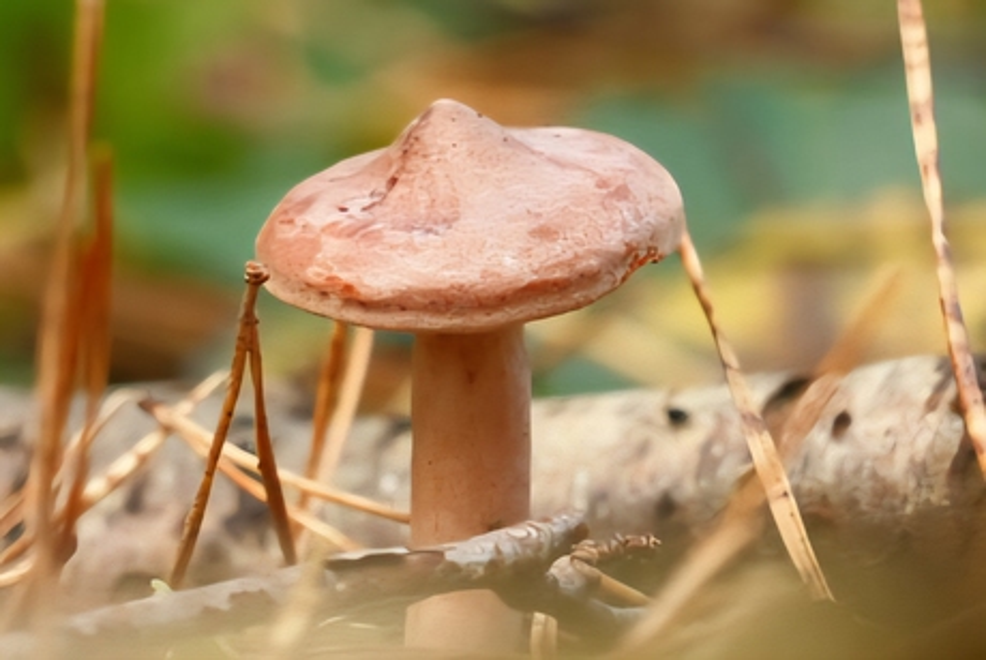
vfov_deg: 4.8
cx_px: 493
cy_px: 330
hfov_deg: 7.2
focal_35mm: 284
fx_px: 7799
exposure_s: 1/20
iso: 640
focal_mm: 284.4
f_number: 6.3
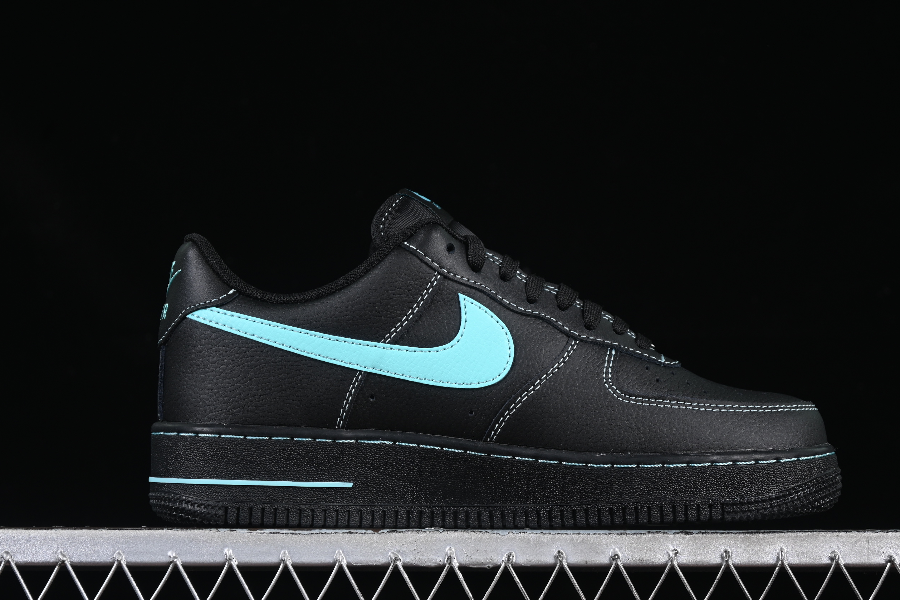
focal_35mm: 83
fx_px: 2075
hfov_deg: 24.5
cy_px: 321
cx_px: 489
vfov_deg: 16.5
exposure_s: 1/50
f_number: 6.3
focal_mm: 50
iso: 160
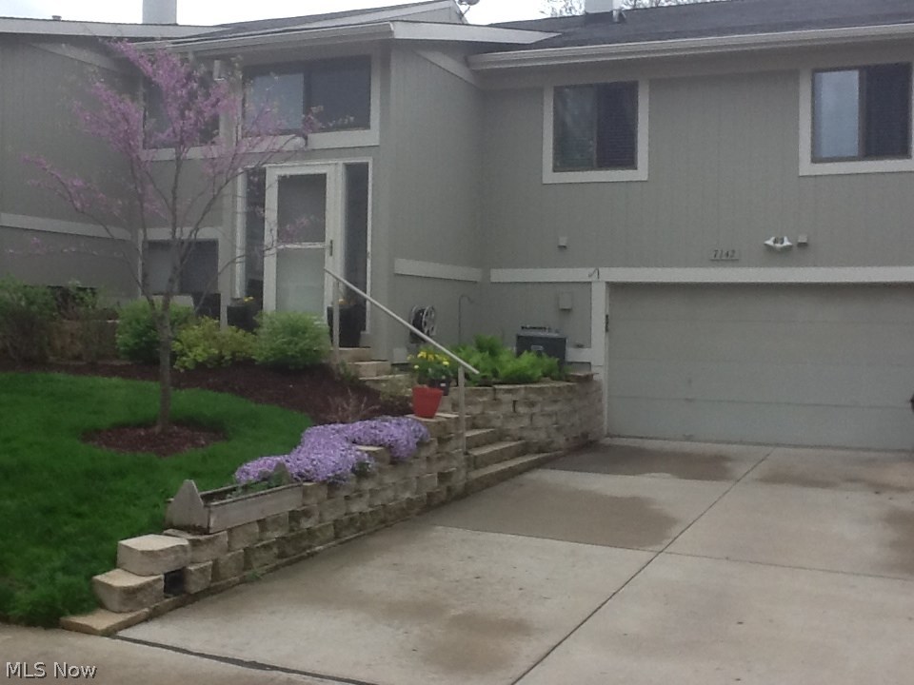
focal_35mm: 44
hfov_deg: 42.9
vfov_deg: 32.9
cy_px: 342
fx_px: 1162
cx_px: 457
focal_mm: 2.03
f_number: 2.4
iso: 40
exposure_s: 1/227
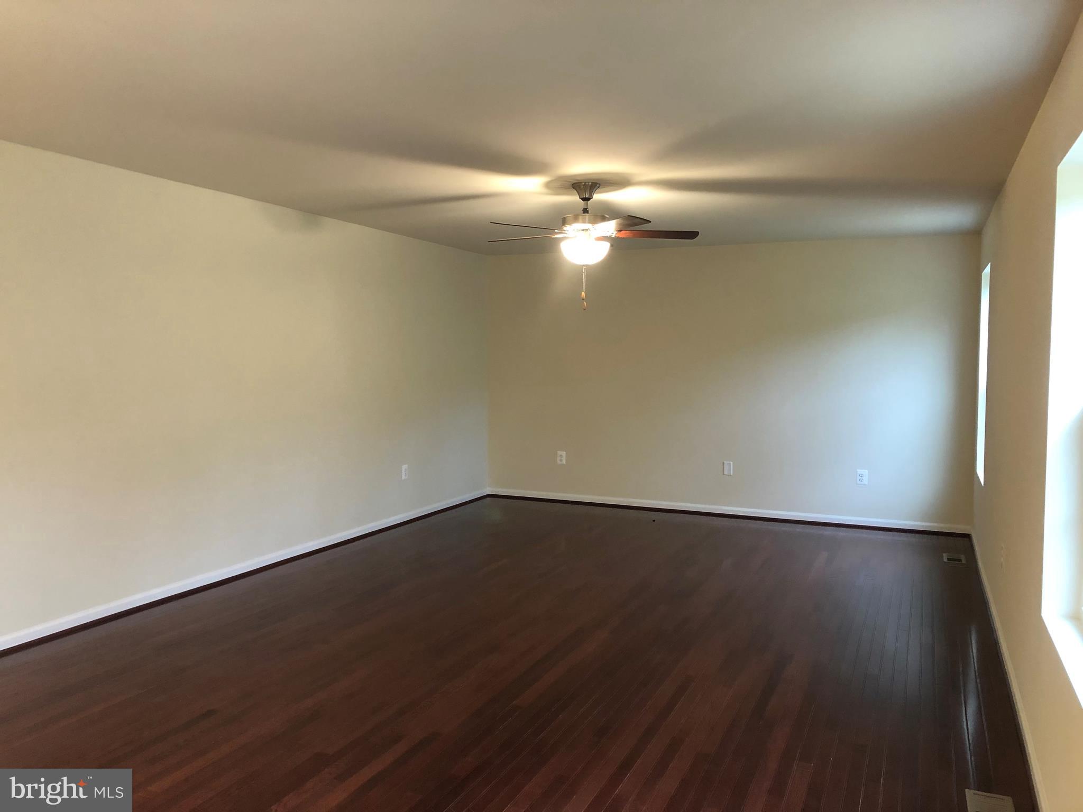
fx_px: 876
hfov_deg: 63.4
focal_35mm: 28
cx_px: 542
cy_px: 406
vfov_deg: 49.7
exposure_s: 1/15
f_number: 1.8
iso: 50
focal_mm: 3.99
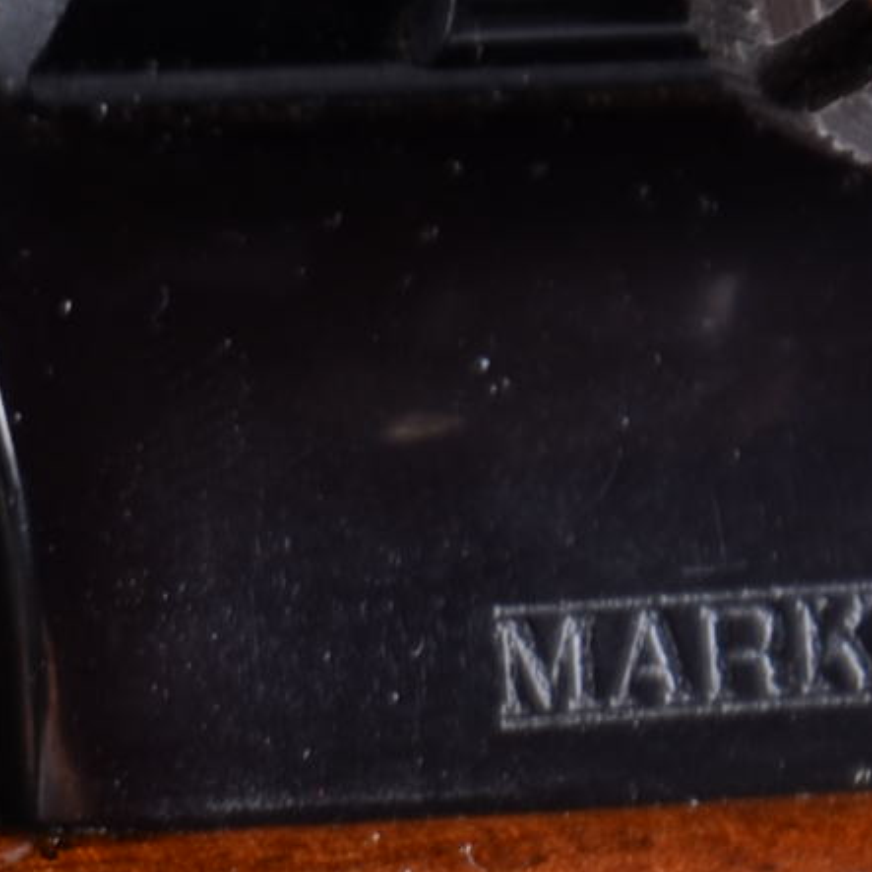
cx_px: -675
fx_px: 21186
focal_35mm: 743
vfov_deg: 2.4
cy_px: 579
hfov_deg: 2.4
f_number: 8
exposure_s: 1/80
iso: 125
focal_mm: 105
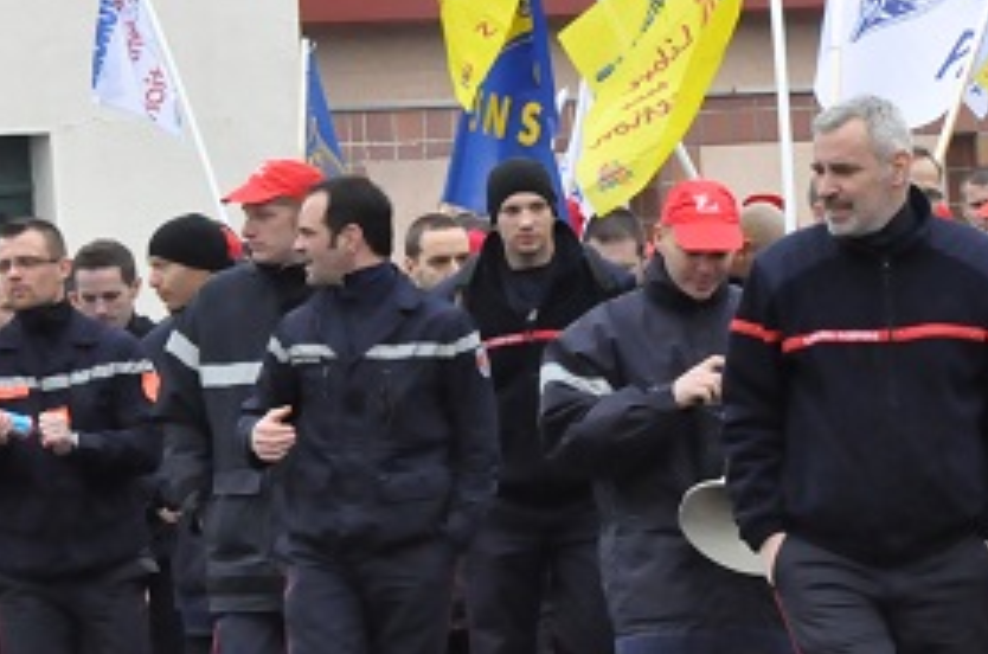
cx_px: 1038
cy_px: 288
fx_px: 10131
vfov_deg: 3.7
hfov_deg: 5.6
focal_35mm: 370
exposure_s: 1/400
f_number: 11
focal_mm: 98
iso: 3200
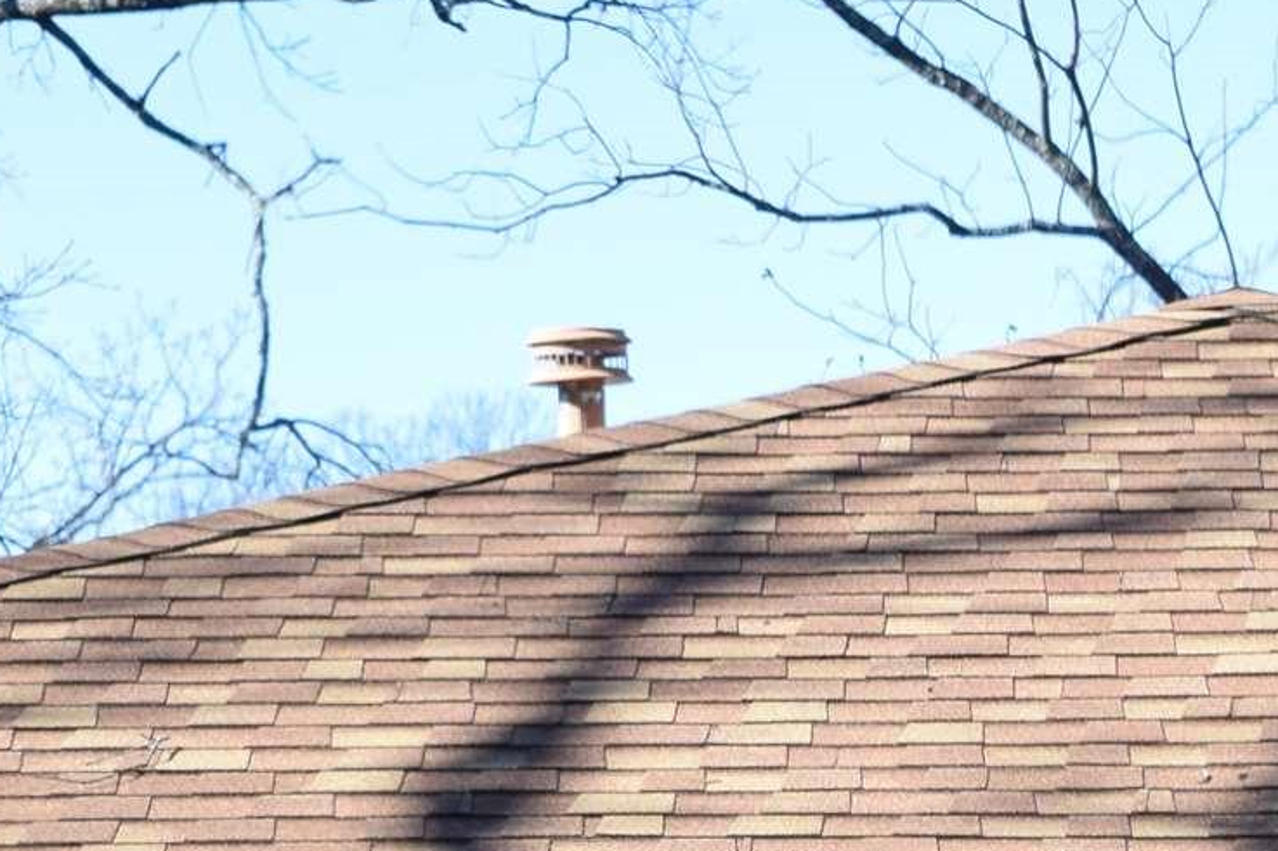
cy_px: 1681
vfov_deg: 4.0
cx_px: 1309
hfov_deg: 6.0
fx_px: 12212
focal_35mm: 344
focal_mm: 55
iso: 220
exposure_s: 1/250
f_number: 8
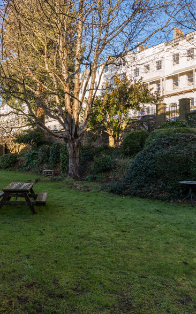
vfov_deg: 72.5
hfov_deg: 47.6
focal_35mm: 25
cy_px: 156
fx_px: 213
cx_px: 51
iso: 500
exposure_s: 1/160
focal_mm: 16
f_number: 10
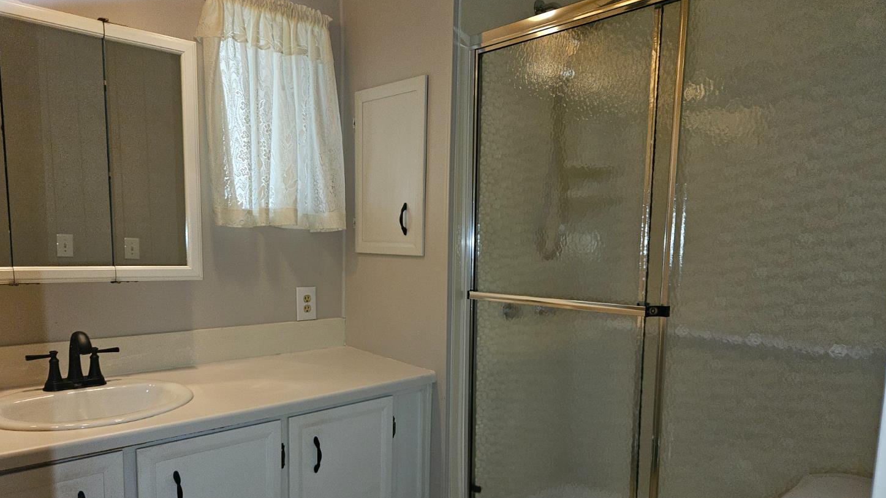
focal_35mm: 26
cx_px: 430
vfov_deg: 43.9
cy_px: 322
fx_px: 611
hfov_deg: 71.9
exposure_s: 1/30
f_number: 1.8
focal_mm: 5.4
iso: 100
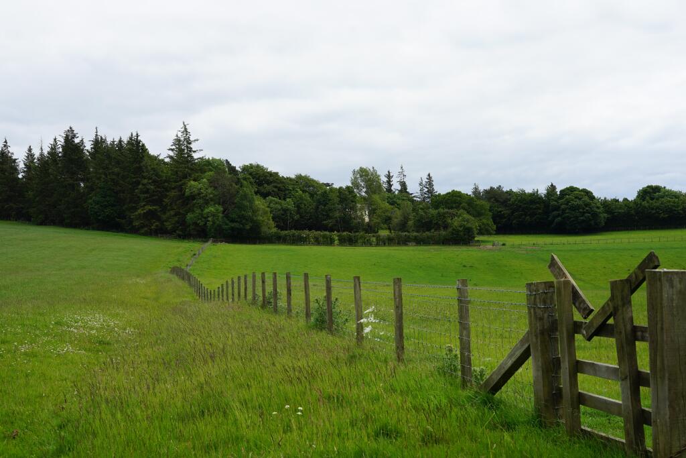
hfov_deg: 39.6
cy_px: 229
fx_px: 953
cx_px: 343
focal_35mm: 50
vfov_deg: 27.0
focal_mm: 50
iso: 100
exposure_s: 1/100
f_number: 11
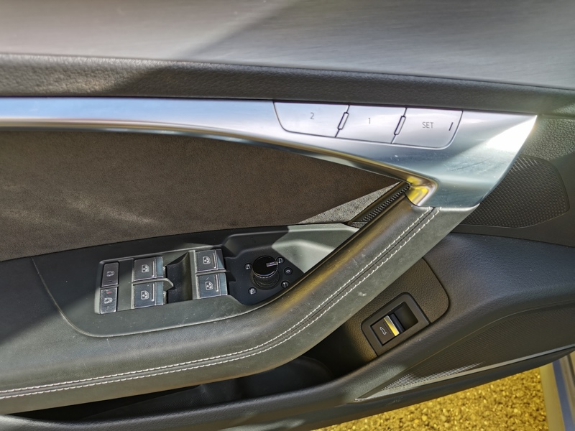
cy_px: 216
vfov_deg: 51.4
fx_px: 448
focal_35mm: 27
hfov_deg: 65.3
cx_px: 288
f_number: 1.8
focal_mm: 5.58
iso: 50
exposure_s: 1/505
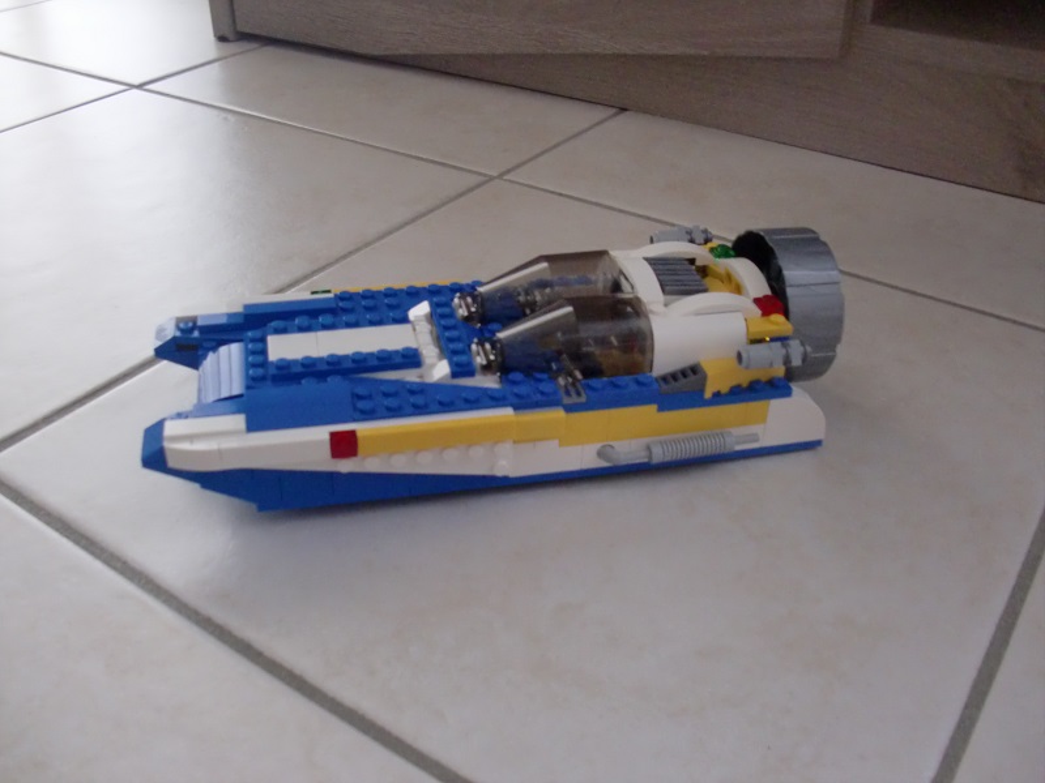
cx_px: 522
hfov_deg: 51.4
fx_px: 1087
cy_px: 392
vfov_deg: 39.7
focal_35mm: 36
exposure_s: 1/60
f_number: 2.8
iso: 500
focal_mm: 6.3
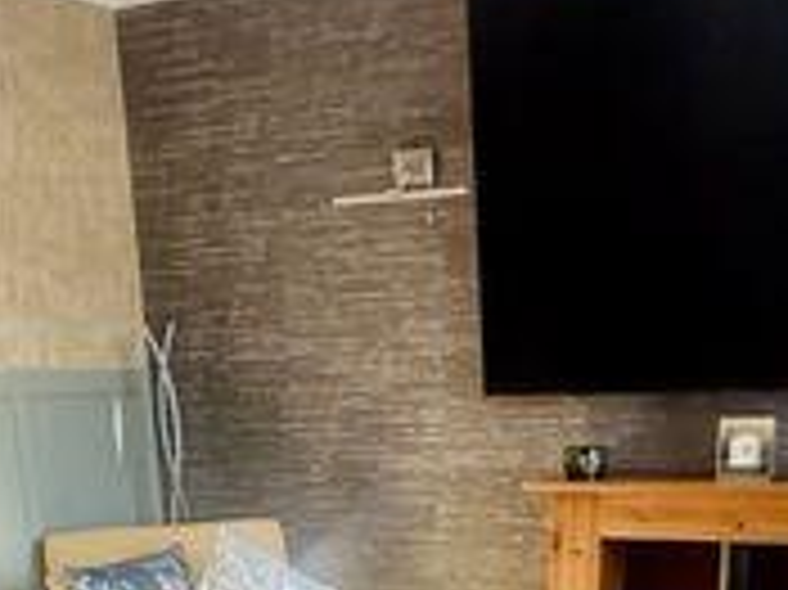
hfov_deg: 30.3
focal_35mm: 64
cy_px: 1081
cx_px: 414
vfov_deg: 18.0
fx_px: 1456
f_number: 2.2
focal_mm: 2.22
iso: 250
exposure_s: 1/99
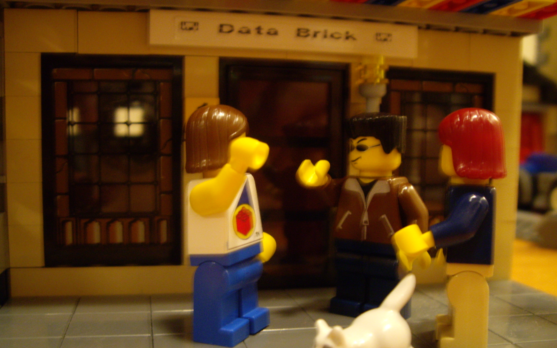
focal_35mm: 41
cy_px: 206
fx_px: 622
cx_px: 279
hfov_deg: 48.2
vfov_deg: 31.2
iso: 200
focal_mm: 6.2
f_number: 2.7
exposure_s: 1/5
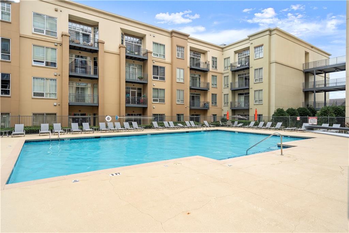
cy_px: 116
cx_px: 174
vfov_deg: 61.9
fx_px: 194
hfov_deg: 84.0
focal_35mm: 20
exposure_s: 1/100
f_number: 5.6
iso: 100
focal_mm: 20
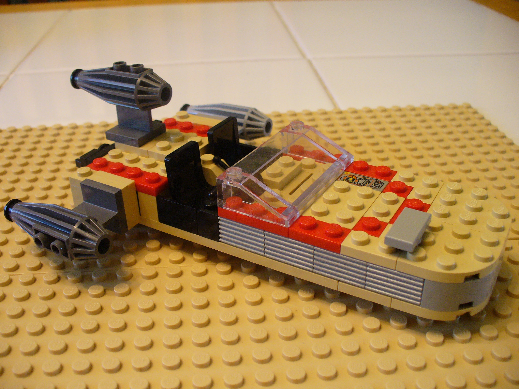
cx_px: 260
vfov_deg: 38.7
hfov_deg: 50.1
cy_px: 194
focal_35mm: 37
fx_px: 555
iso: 200
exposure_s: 1/20
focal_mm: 6.1
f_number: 2.8
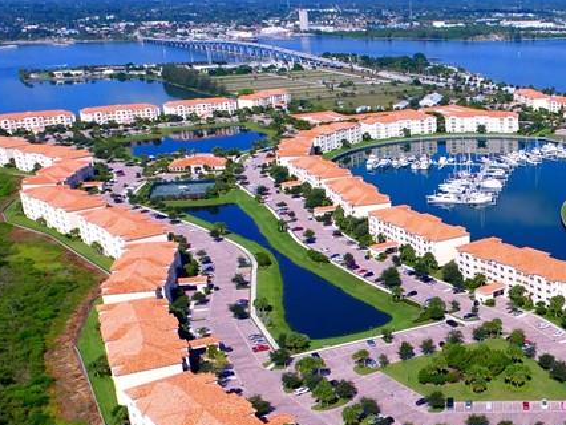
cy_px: 296
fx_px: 785
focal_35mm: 48
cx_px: 534
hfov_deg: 36.5
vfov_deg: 30.0
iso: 100
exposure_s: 1/1252
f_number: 2.8
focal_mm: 3.61
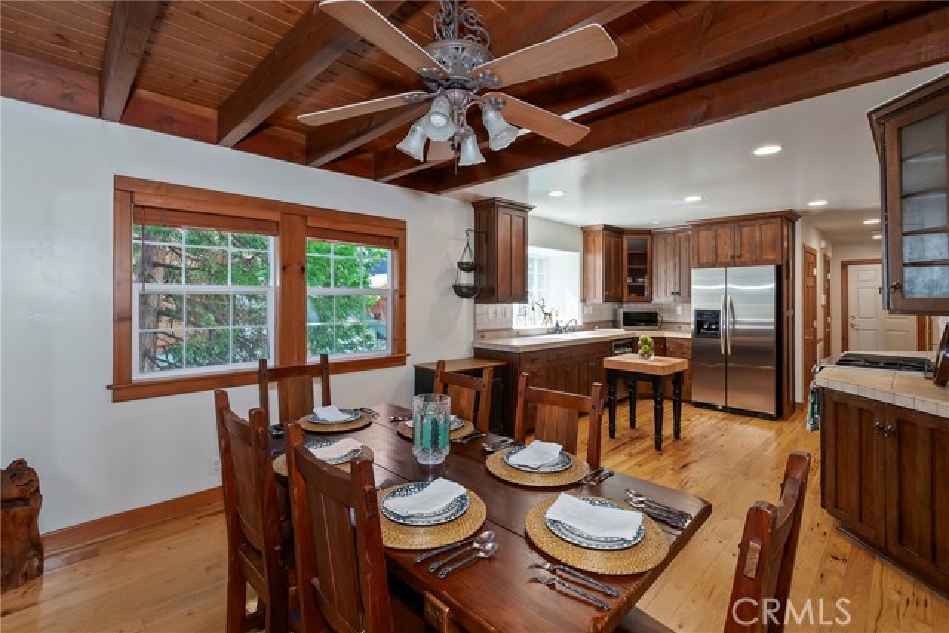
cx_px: 474
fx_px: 395
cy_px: 316
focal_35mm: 15
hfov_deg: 100.4
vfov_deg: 77.4
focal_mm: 10
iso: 400
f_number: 8
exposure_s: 1/30
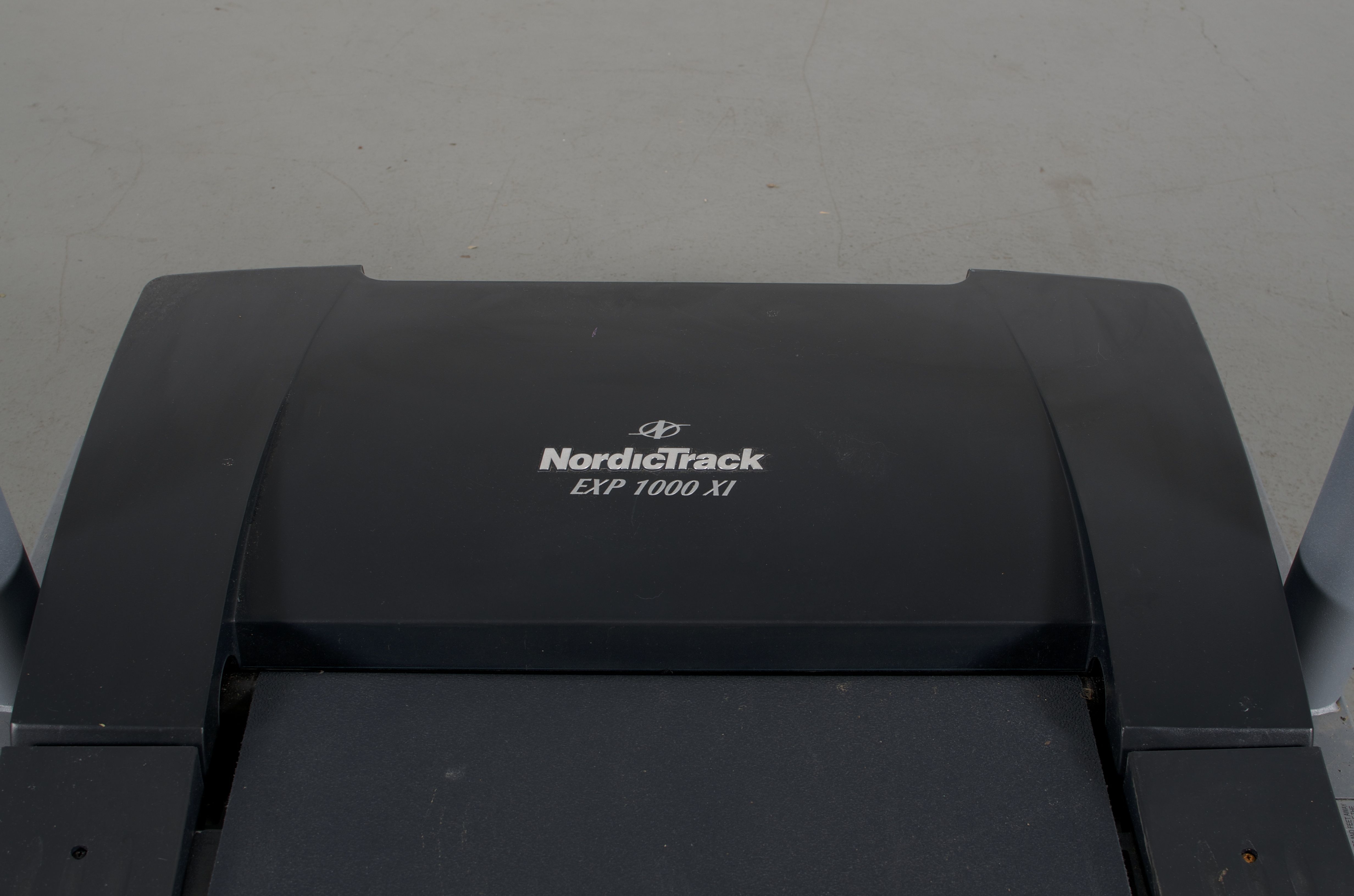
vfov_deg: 25.6
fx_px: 1970
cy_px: 448
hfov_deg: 37.9
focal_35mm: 52
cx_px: 677
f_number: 6.3
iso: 100
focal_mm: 35
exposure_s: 1/125
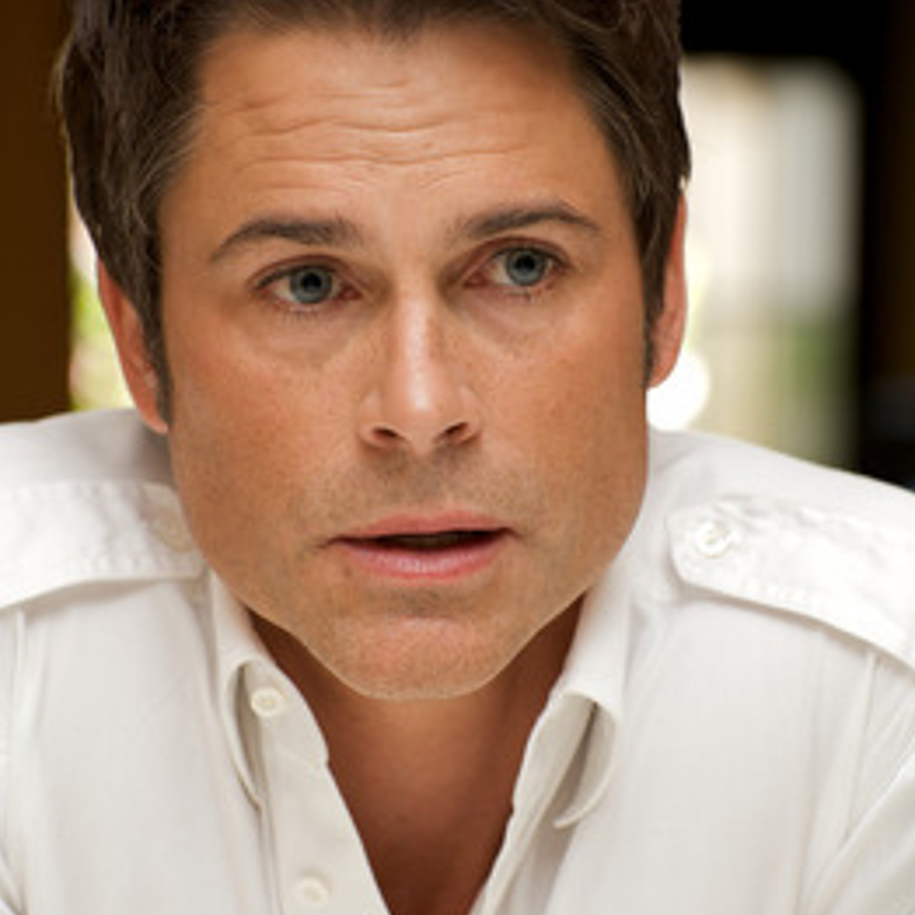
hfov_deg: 10.8
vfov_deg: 10.8
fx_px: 4845
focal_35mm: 162
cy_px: 475
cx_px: 459
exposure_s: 1/50
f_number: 7.1
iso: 400
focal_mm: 125
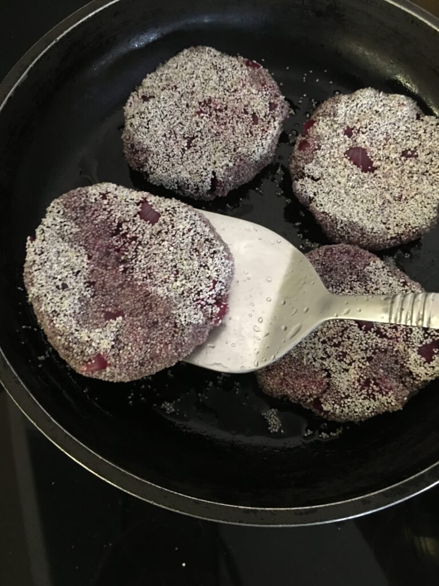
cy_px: 293
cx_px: 220
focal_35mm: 29
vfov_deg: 61.7
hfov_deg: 48.2
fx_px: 490
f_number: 2.2
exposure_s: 1/4
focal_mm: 4.15
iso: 100
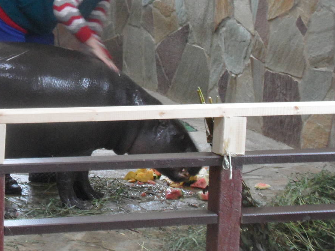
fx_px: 3126
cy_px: 66
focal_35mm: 323
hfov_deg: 6.1
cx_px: 38
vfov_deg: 4.6
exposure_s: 1/15
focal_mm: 29.7
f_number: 4.4
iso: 400
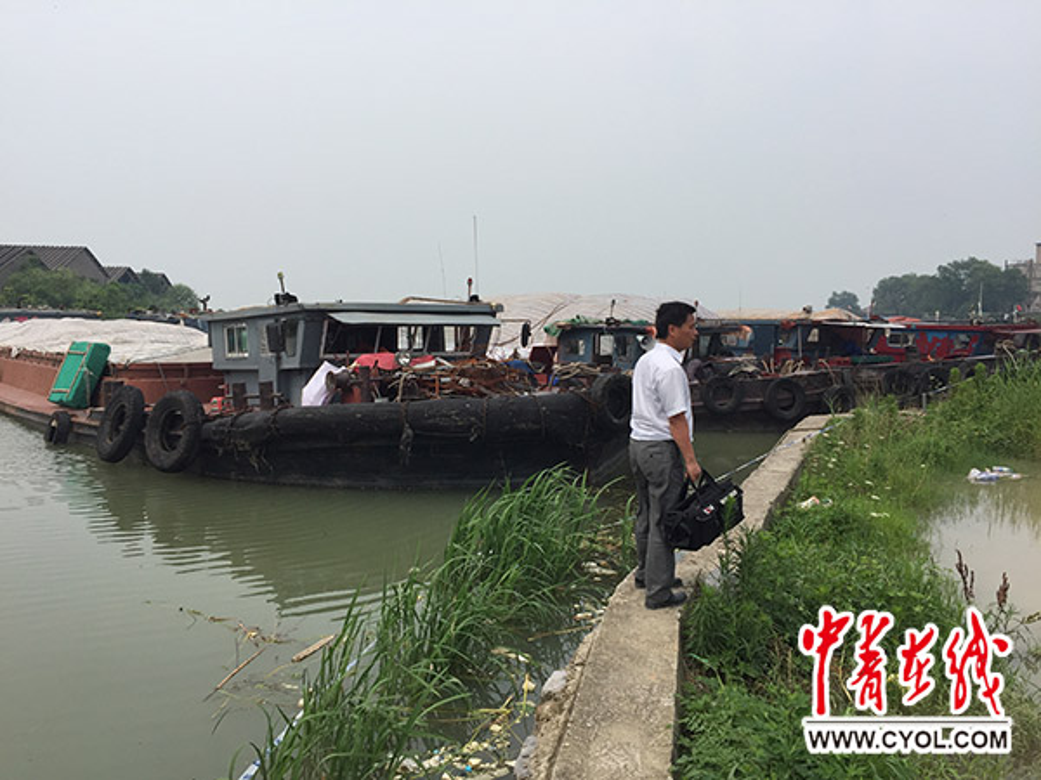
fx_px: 872
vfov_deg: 48.2
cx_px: 520
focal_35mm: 29
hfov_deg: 61.7
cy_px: 390
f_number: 2.2
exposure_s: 1/2326
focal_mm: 4.15
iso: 32
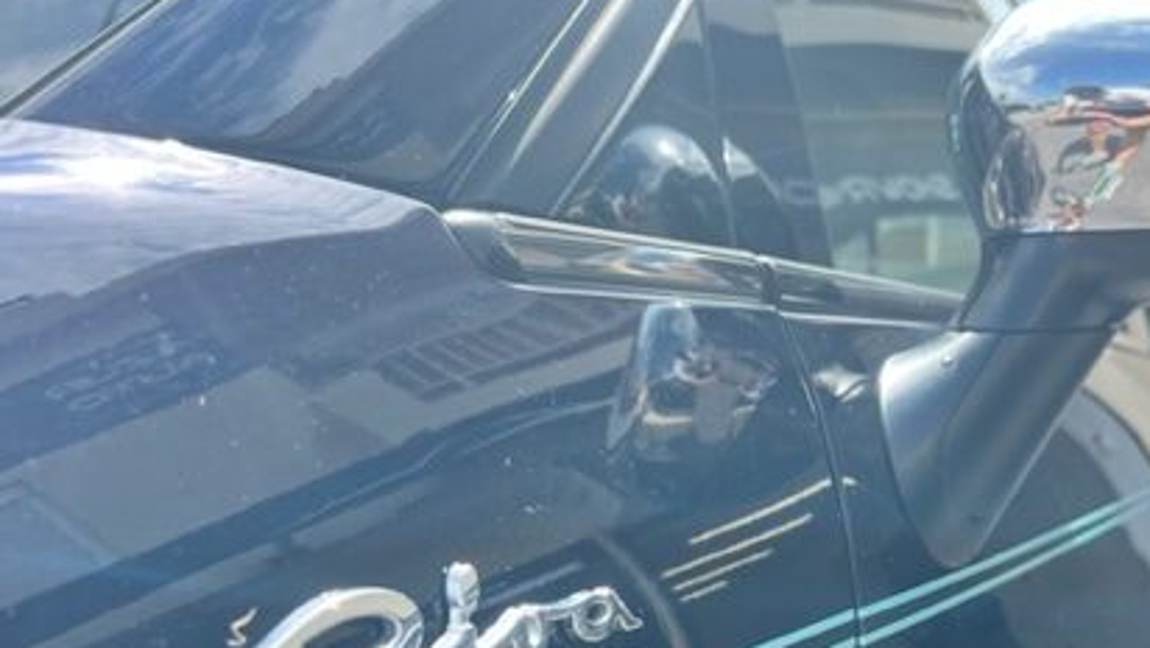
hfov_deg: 45.6
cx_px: 782
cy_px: 539
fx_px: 1342
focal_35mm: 44
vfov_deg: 26.5
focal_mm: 5.7
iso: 50
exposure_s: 1/1669
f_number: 1.5
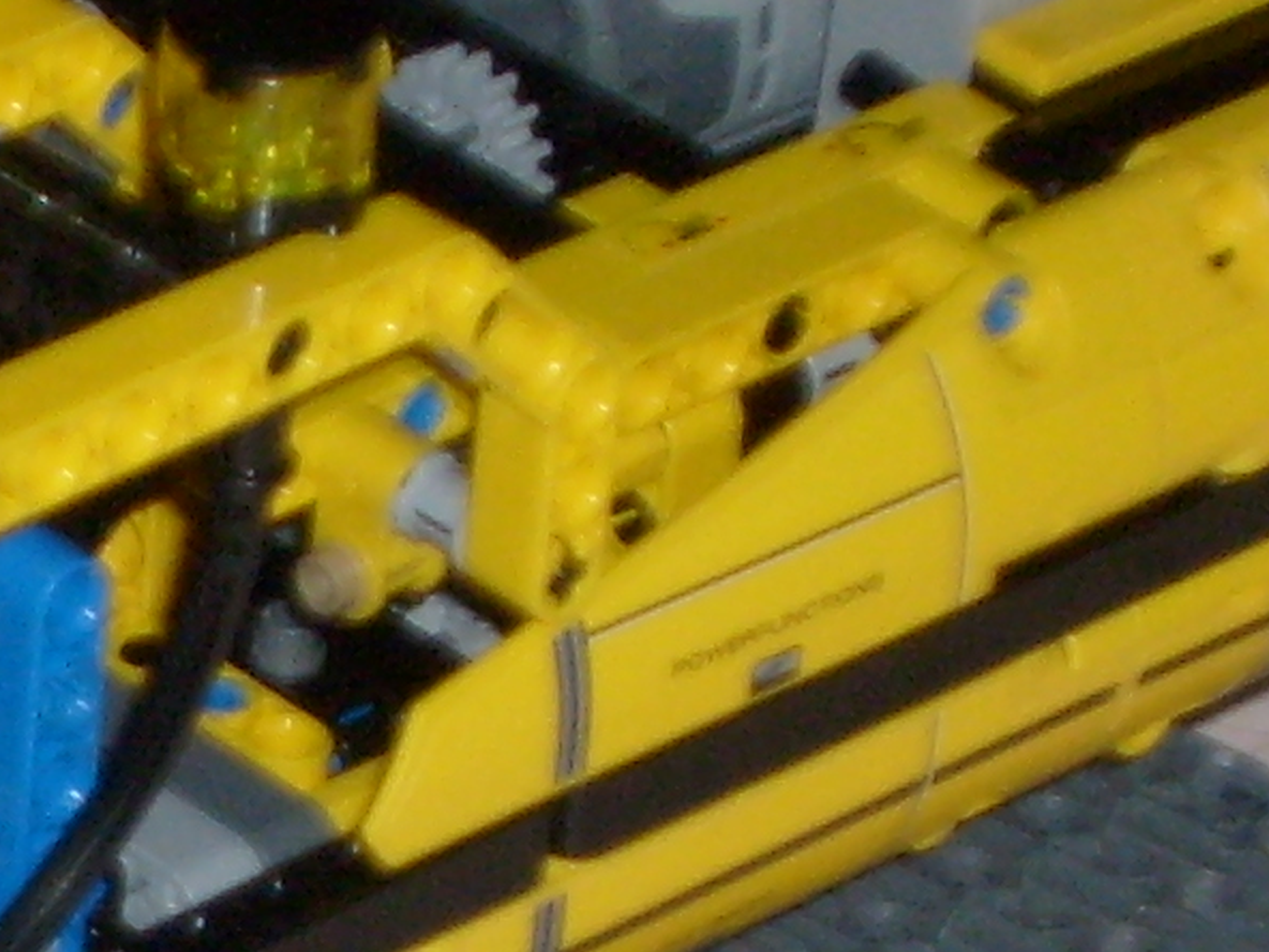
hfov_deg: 6.7
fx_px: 10631
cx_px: -817
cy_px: 916
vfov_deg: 5.1
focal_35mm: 290
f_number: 3.6
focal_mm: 10.3
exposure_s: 1/60
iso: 100
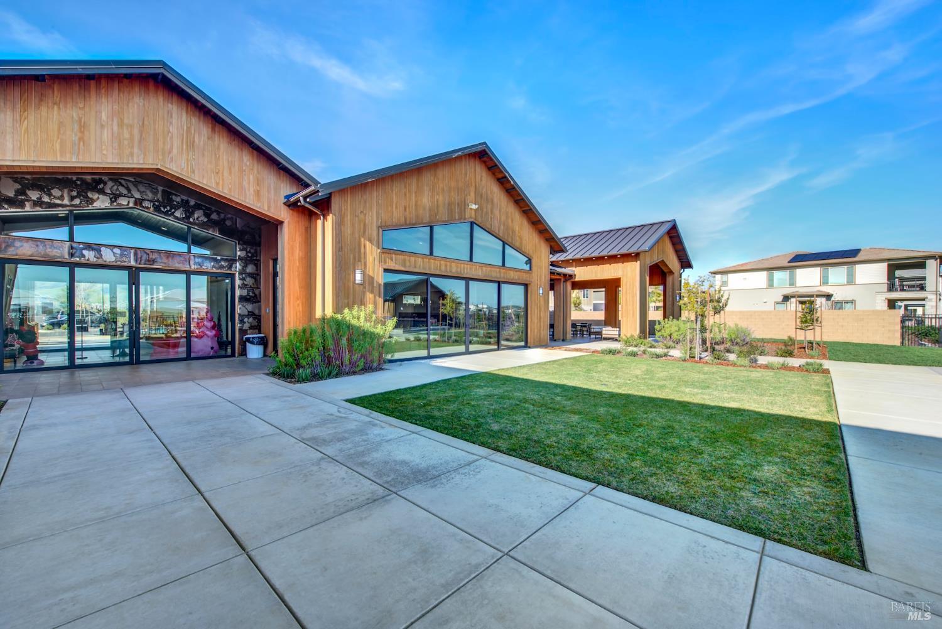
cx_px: 471
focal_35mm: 14
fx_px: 367
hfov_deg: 104.2
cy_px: 314
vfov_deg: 81.3
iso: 100
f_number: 14
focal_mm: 14
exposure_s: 1/30
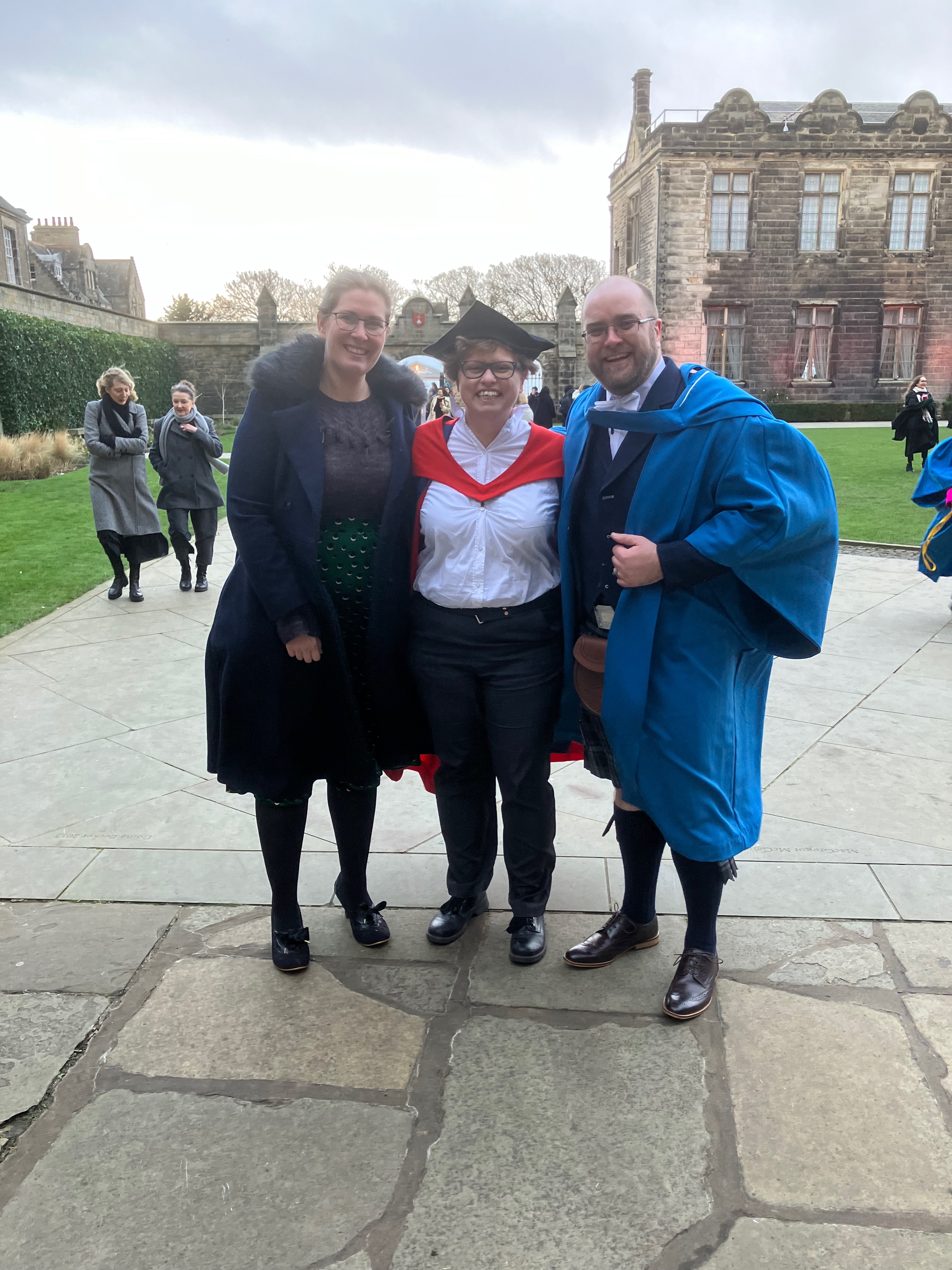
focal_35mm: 28
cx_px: 476
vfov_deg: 63.4
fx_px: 1027
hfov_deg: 49.7
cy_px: 635
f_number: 1.8
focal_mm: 3.99
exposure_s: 1/104
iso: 80
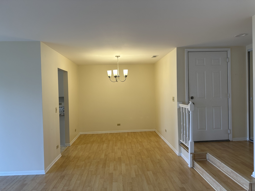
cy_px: 96
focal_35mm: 24
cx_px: 128
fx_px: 177
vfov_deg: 56.8
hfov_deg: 71.6
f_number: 1.78
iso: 100
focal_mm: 6.86
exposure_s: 1/120
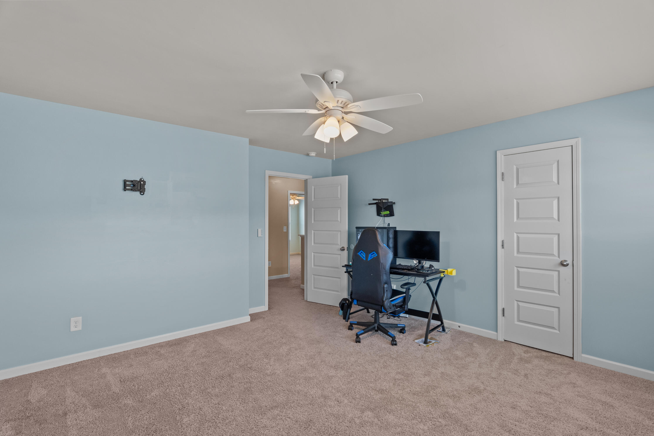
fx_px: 291
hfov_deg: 96.7
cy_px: 218
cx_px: 327
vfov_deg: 73.7
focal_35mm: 16
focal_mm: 16
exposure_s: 1/15
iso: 800
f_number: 8
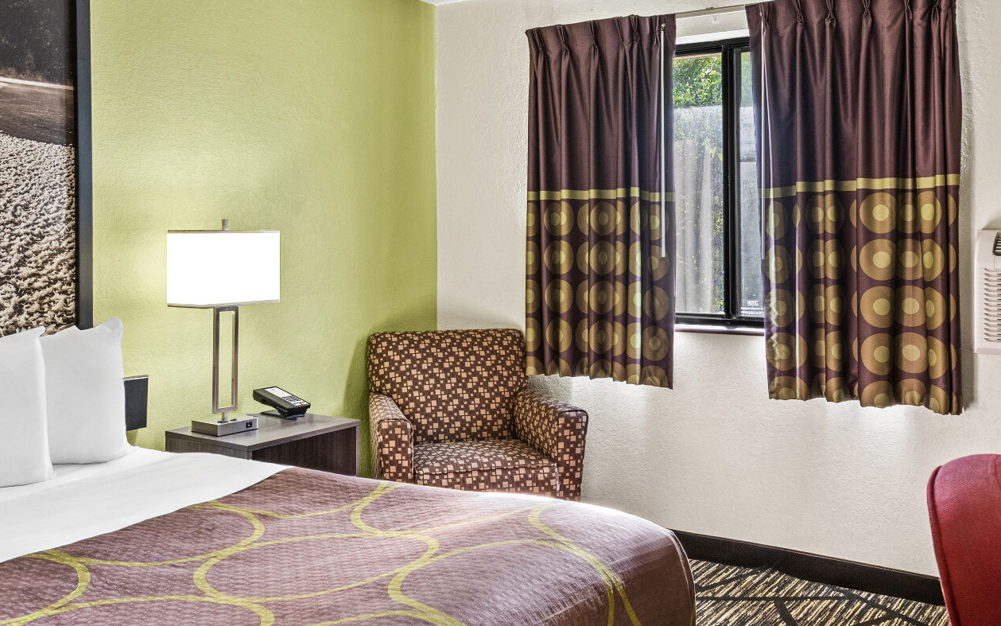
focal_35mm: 34
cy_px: 352
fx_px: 928
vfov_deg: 37.2
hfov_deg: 55.3
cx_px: 319
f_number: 9
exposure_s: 1/1.67
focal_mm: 14
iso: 400
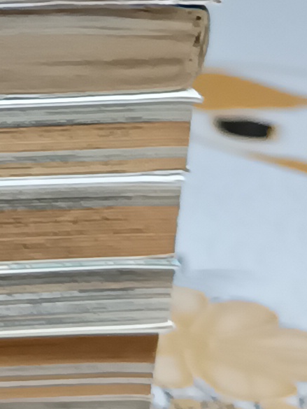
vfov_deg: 11.6
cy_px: -175
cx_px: -735
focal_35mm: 164
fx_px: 1939
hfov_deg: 7.5
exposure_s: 1/25
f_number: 1.7
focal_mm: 5.31
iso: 1360
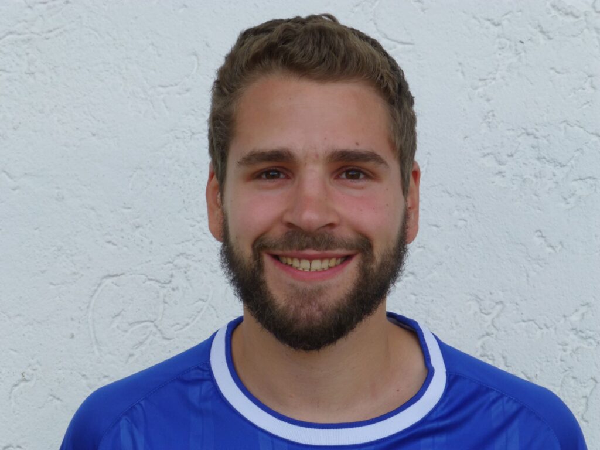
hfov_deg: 19.3
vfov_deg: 14.5
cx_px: 300
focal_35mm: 102
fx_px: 1768
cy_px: 225
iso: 100
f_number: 5.3
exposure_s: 1/80
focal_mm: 18.2
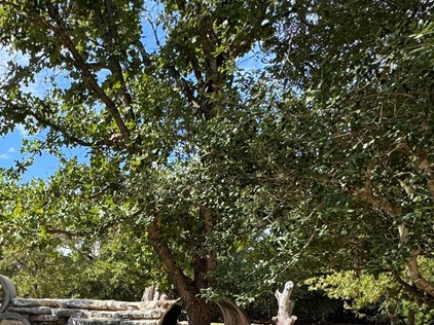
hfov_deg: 48.3
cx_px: 42
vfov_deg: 36.2
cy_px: 347
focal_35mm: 34
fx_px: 426
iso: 40
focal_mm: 2.22
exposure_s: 1/501
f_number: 2.2
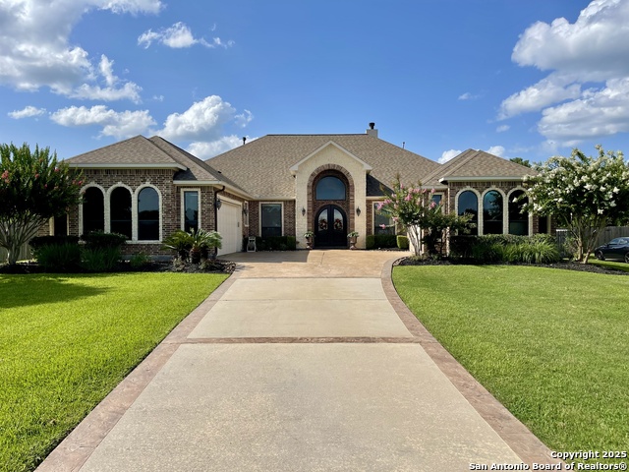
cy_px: 236
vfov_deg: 54.9
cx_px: 314
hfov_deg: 69.4
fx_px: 454
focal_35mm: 25
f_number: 1.6
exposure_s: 1/4049
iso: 32
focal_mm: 5.1
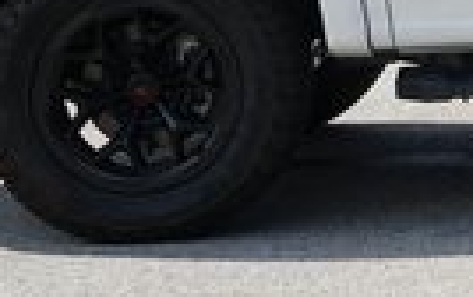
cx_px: 893
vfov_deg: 5.5
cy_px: -232
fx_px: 3019
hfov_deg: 8.6
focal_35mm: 234
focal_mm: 48
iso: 100
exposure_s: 1/80
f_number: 14
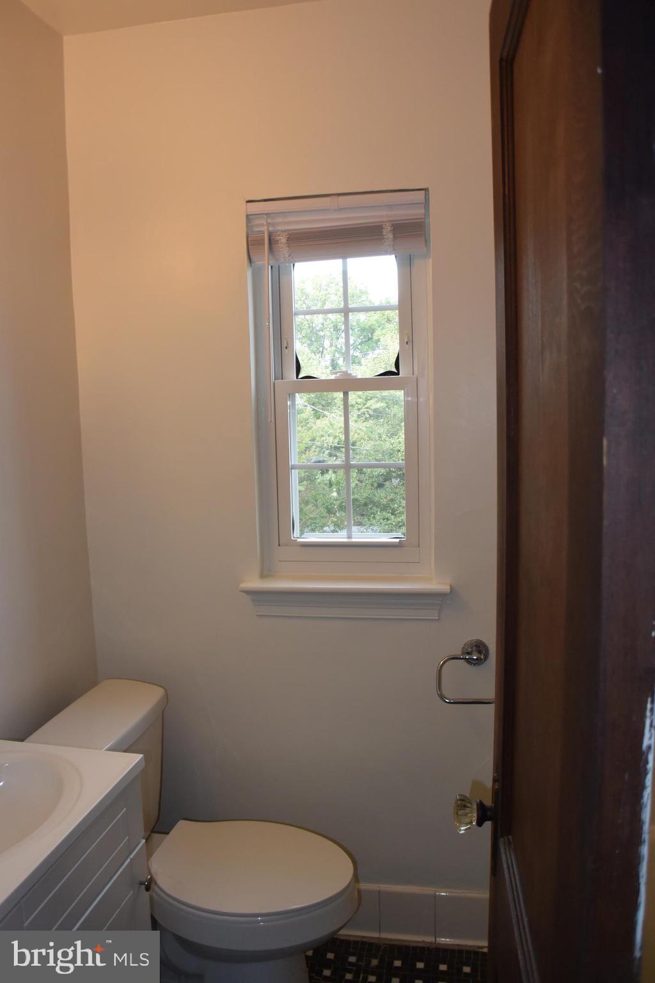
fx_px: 737
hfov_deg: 47.9
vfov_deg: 67.4
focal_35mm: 27
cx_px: 328
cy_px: 492
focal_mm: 10
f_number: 3.5
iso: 400
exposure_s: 1/250
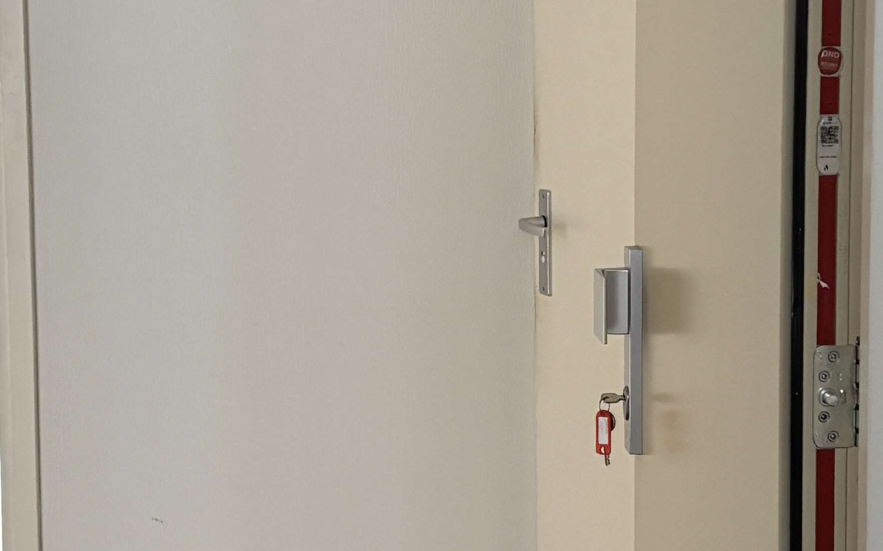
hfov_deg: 23.3
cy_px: 202
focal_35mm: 89
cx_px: 477
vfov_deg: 14.7
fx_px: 2141
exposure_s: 1/60
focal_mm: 5.96
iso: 320
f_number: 1.6
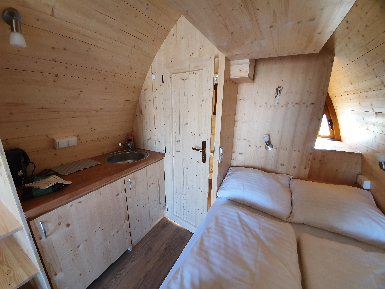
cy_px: 144
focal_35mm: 13
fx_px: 145
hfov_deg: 106.2
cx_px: 192
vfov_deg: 89.9
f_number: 2.2
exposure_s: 1/50
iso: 160
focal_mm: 1.8
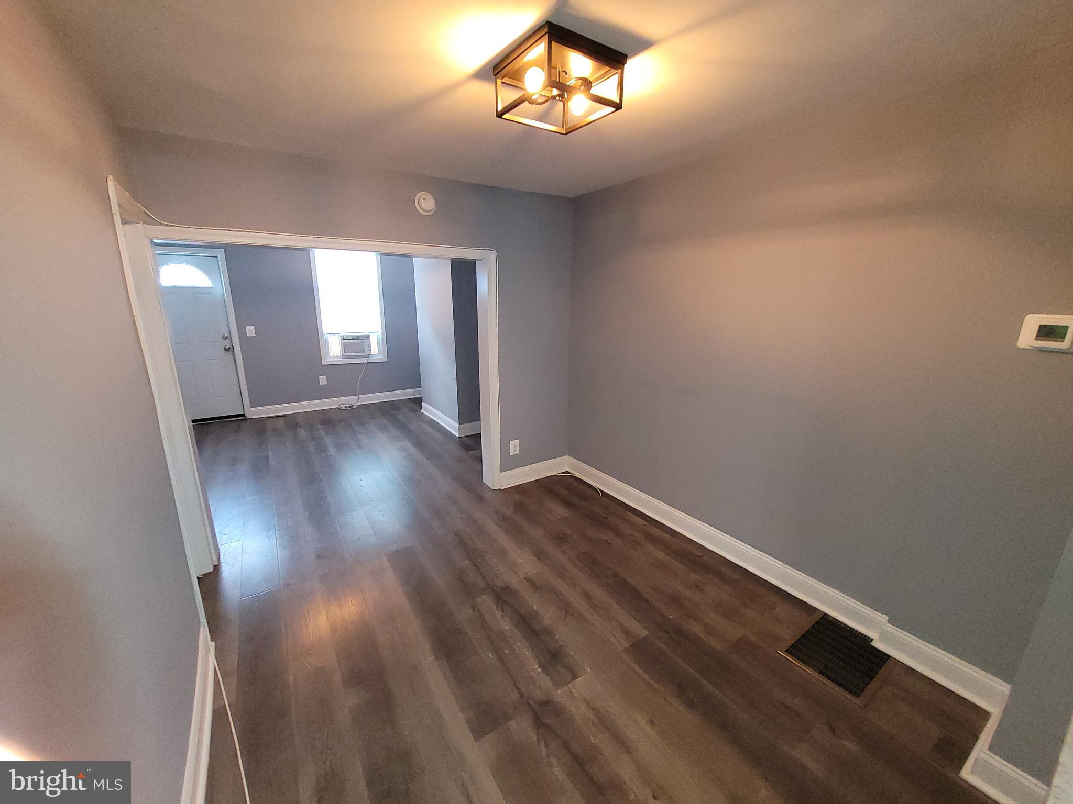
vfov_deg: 89.9
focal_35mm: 13
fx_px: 403
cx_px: 536
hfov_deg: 106.2
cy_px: 402
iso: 400
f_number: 2.2
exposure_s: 1/30
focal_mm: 1.74
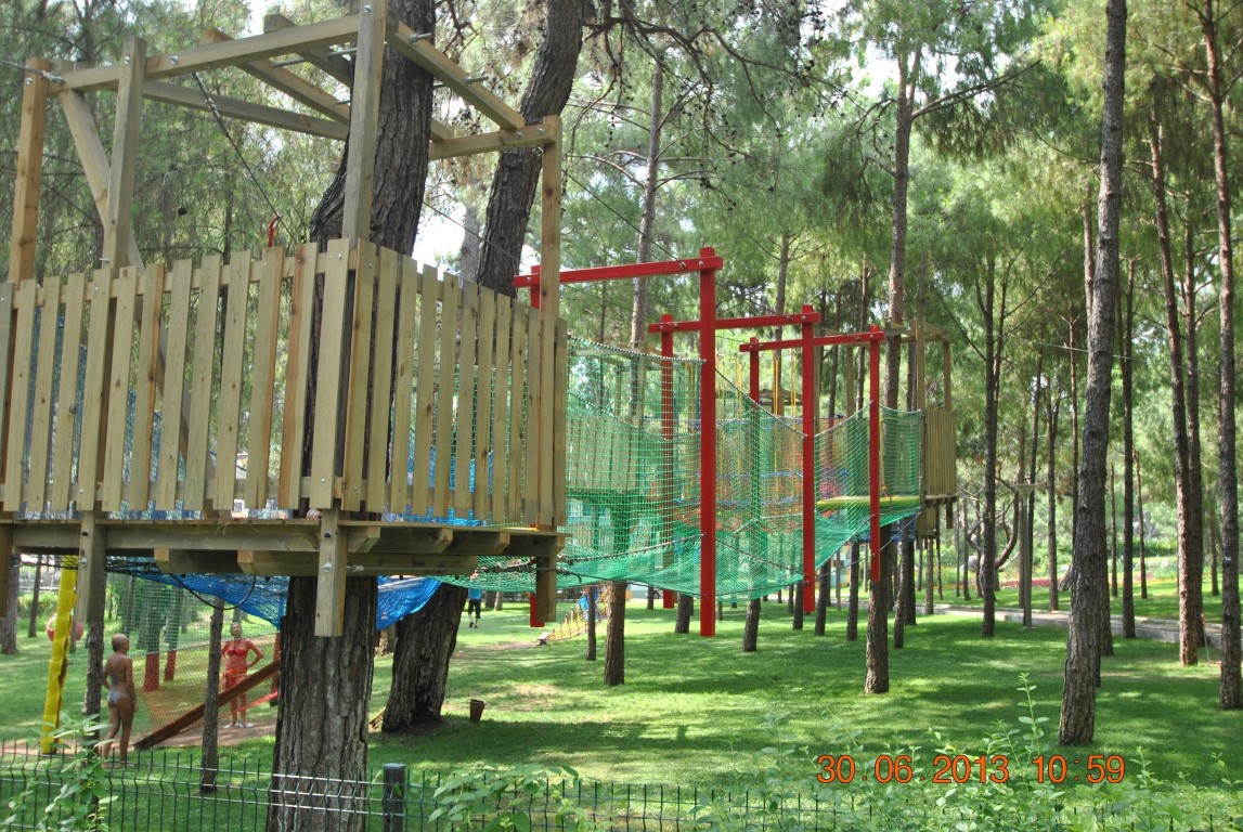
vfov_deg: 37.0
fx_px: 1245
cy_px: 416
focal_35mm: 36
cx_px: 622
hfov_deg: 53.1
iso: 180
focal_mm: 24
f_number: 5.6
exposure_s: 1/125
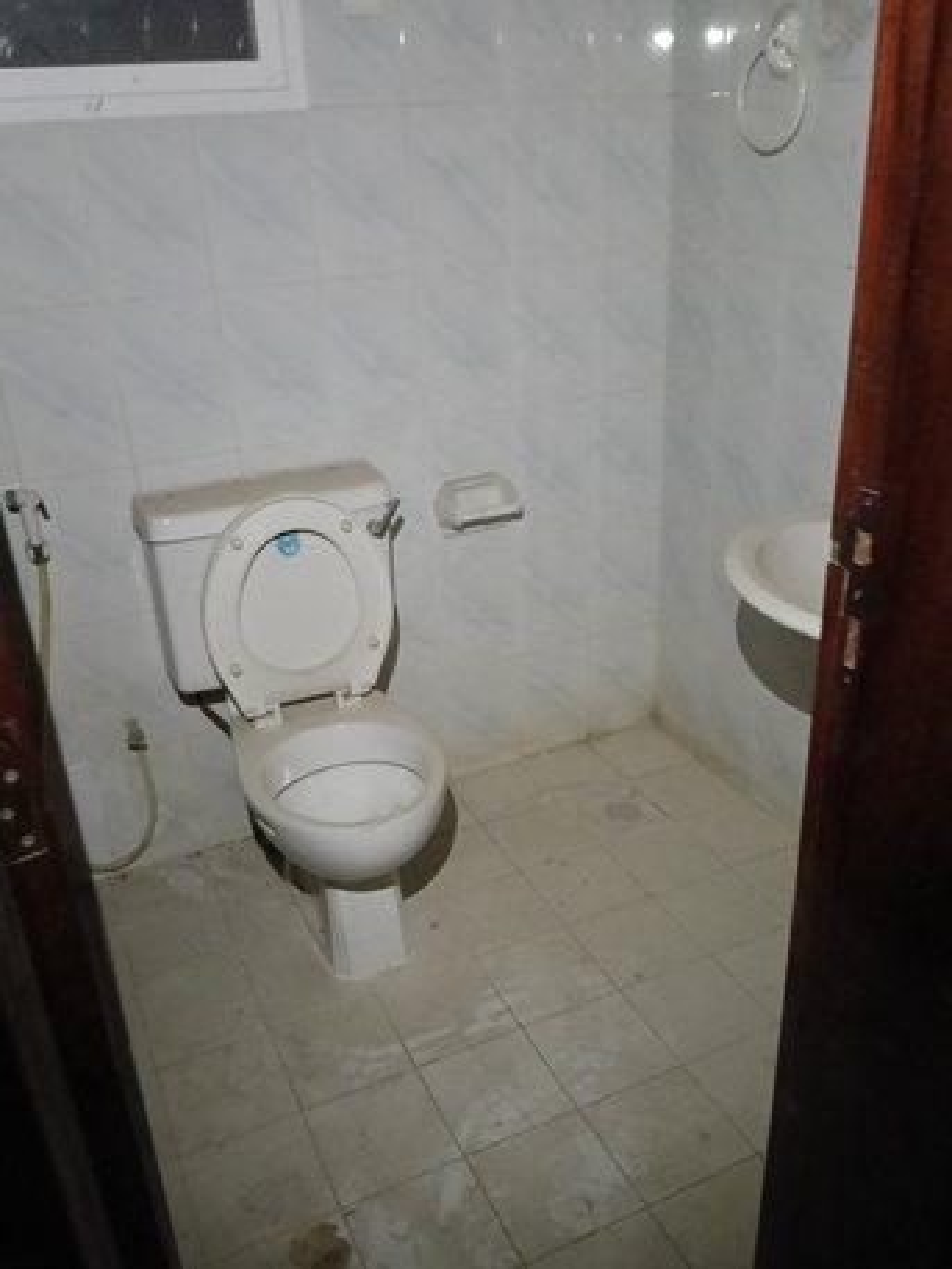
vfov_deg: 65.3
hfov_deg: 51.4
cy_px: 634
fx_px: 990
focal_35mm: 27
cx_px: 476
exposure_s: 1/10
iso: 6400
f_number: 1.8
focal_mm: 3.98
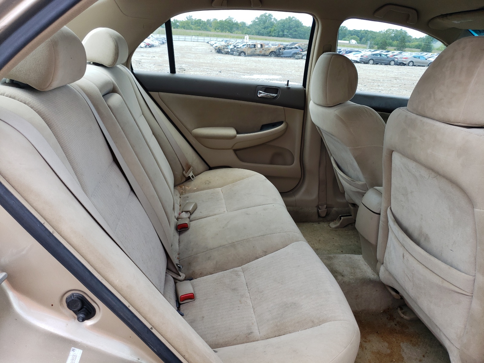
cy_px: 182
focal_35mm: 26
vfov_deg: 53.1
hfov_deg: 67.3
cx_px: 242
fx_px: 364
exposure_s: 1/556
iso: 50
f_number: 1.5
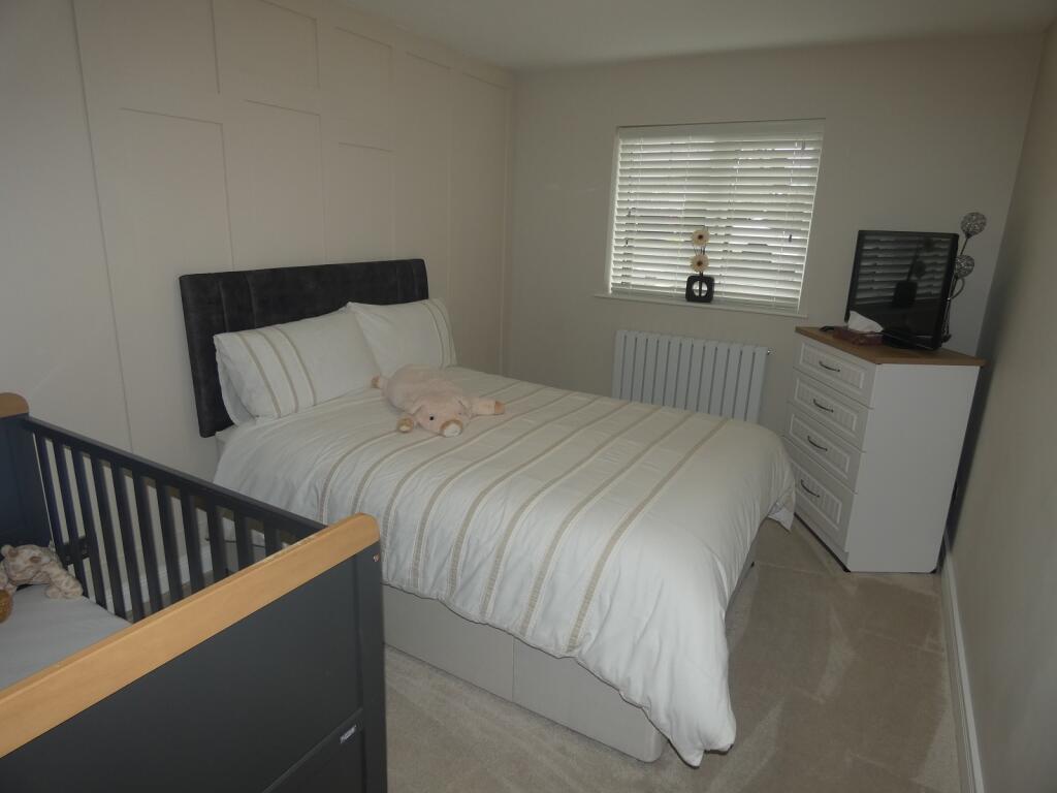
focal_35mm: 20
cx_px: 528
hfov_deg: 81.7
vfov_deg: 66.0
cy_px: 396
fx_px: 611
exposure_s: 1/60
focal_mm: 3.6
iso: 80
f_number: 2.8
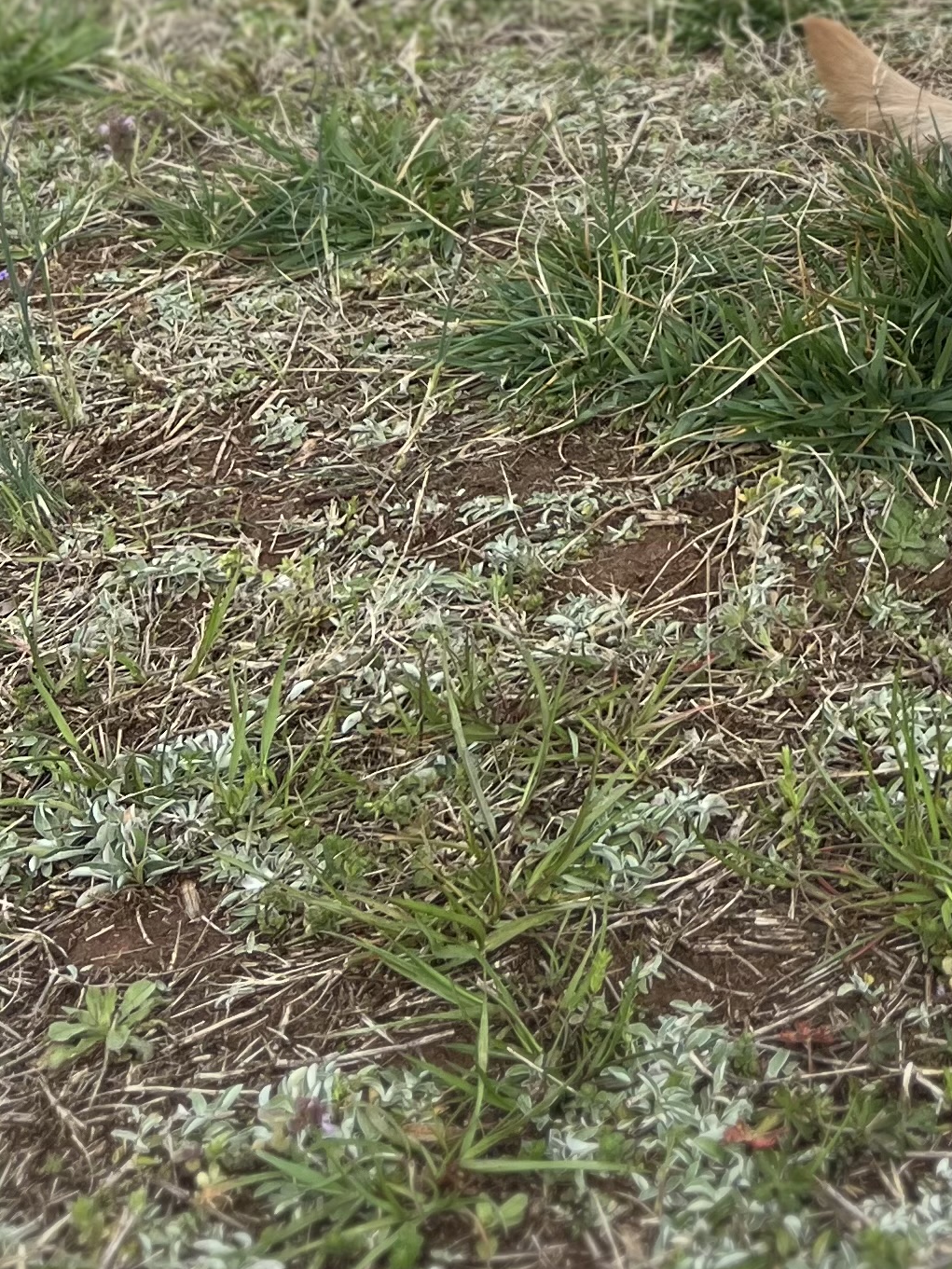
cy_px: -489
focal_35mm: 77
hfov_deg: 17.7
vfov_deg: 22.1
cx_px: 1289
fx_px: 2823
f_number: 1.5
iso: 50
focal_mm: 5.7
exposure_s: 1/3460
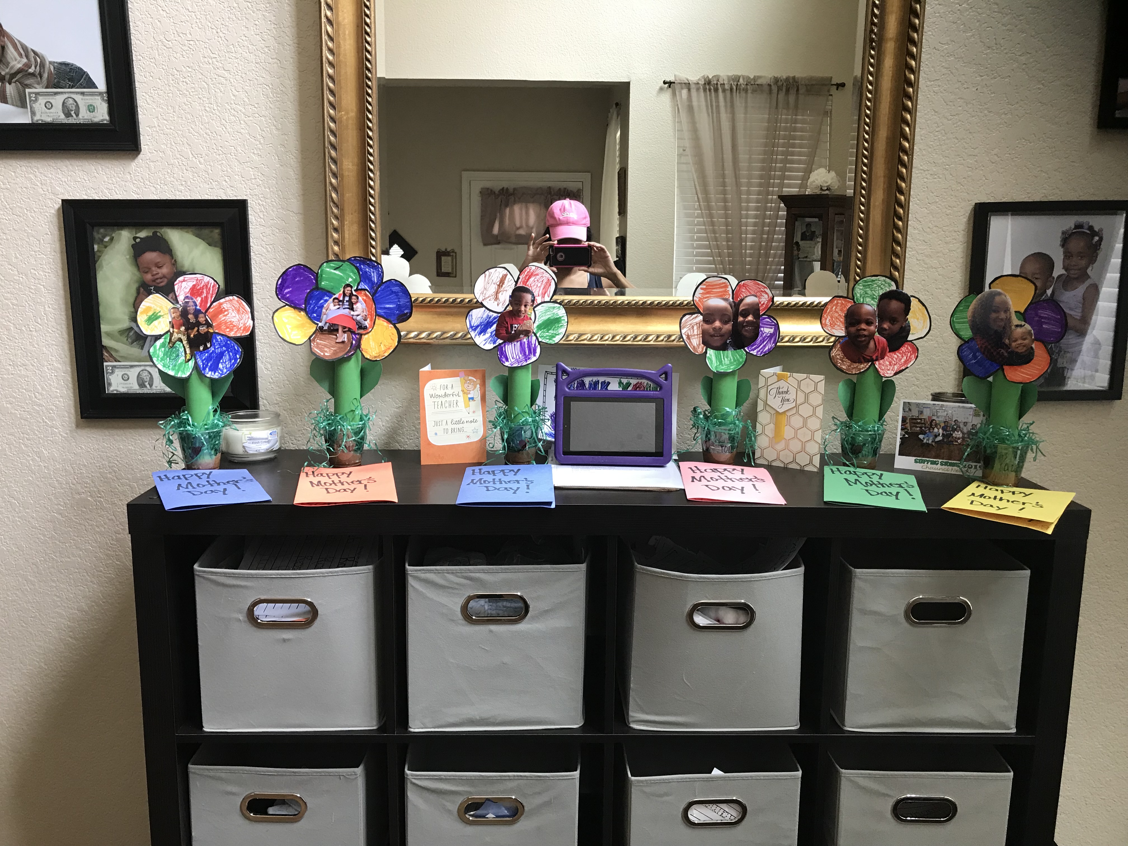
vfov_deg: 49.7
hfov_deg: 63.4
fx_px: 912
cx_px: 564
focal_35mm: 28
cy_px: 423
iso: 40
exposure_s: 1/24
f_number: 1.8
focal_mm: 3.99
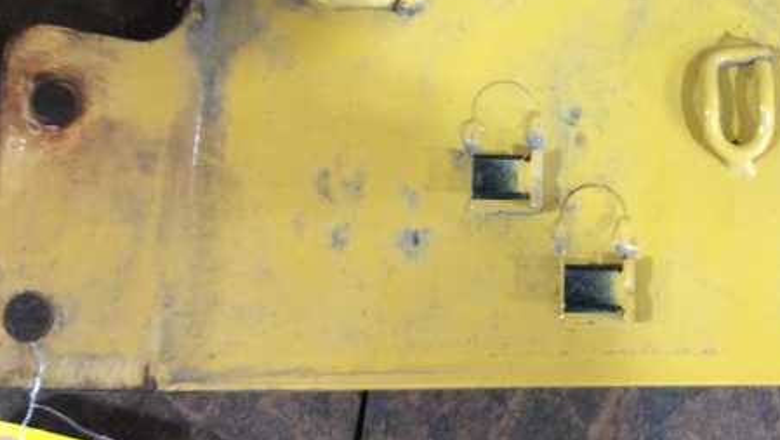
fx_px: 1283
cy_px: 19
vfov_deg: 19.0
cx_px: 638
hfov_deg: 32.8
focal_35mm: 62
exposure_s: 1/24
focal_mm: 3.3
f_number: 2.4
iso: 80
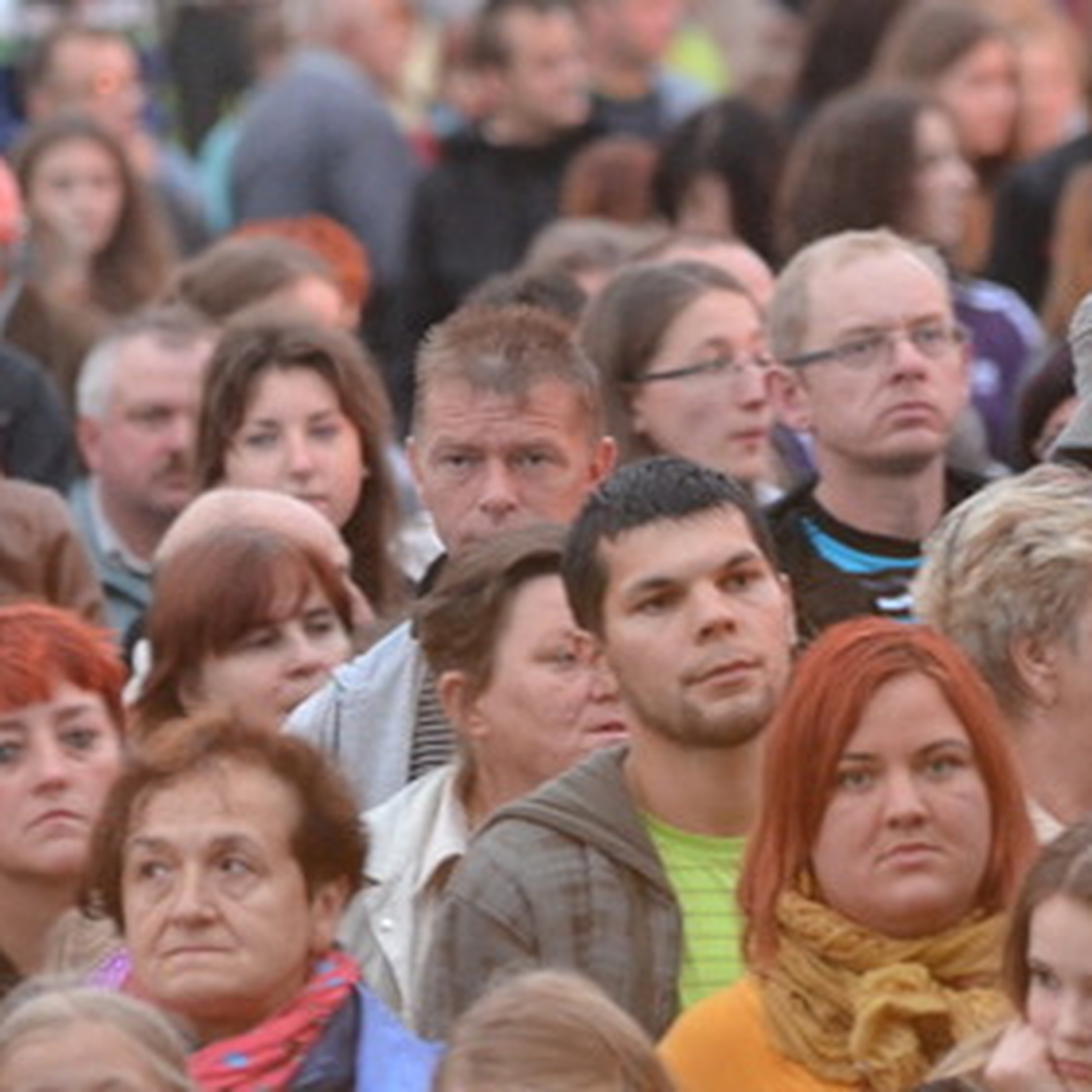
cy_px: 417
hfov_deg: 3.9
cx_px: 507
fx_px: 16132
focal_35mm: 452
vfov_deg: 3.9
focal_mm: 140
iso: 1600
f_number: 2.8
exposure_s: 1/20
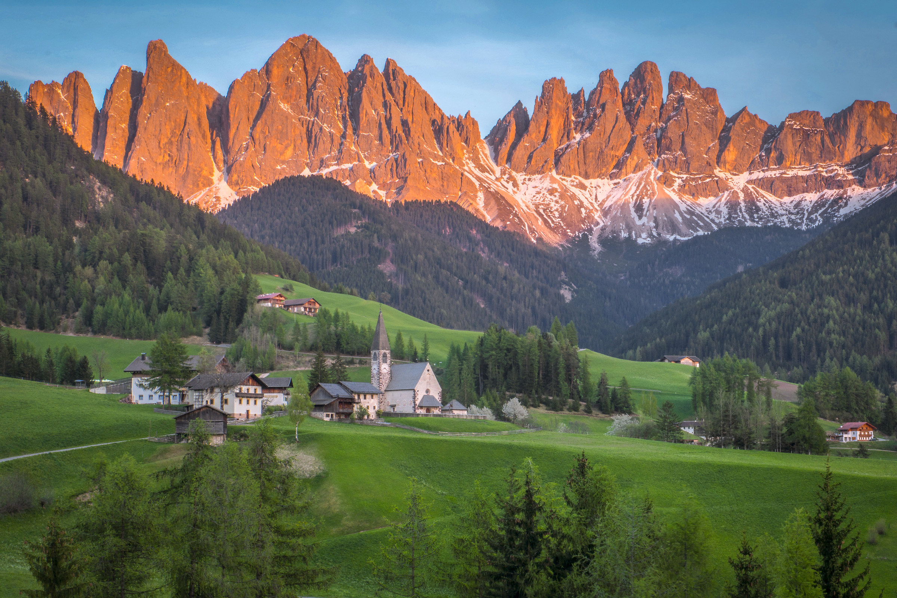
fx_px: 1395
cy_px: 299
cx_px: 448
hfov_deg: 35.6
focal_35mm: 56
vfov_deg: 24.2
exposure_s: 1/2
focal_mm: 37.1
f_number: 22
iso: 200
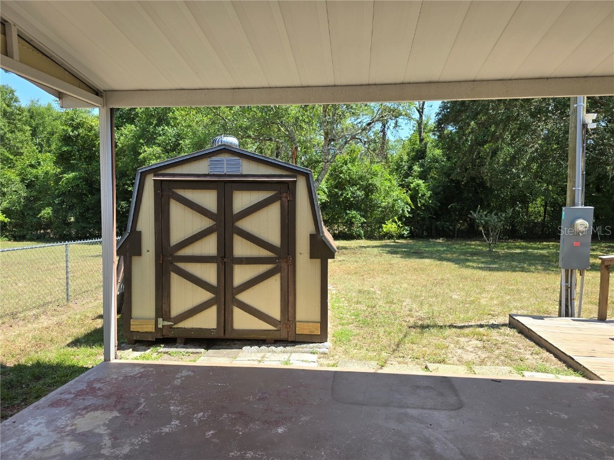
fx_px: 408
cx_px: 307
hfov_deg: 73.9
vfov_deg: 58.9
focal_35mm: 23
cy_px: 230
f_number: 1.7
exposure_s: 1/324
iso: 12
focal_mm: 6.3
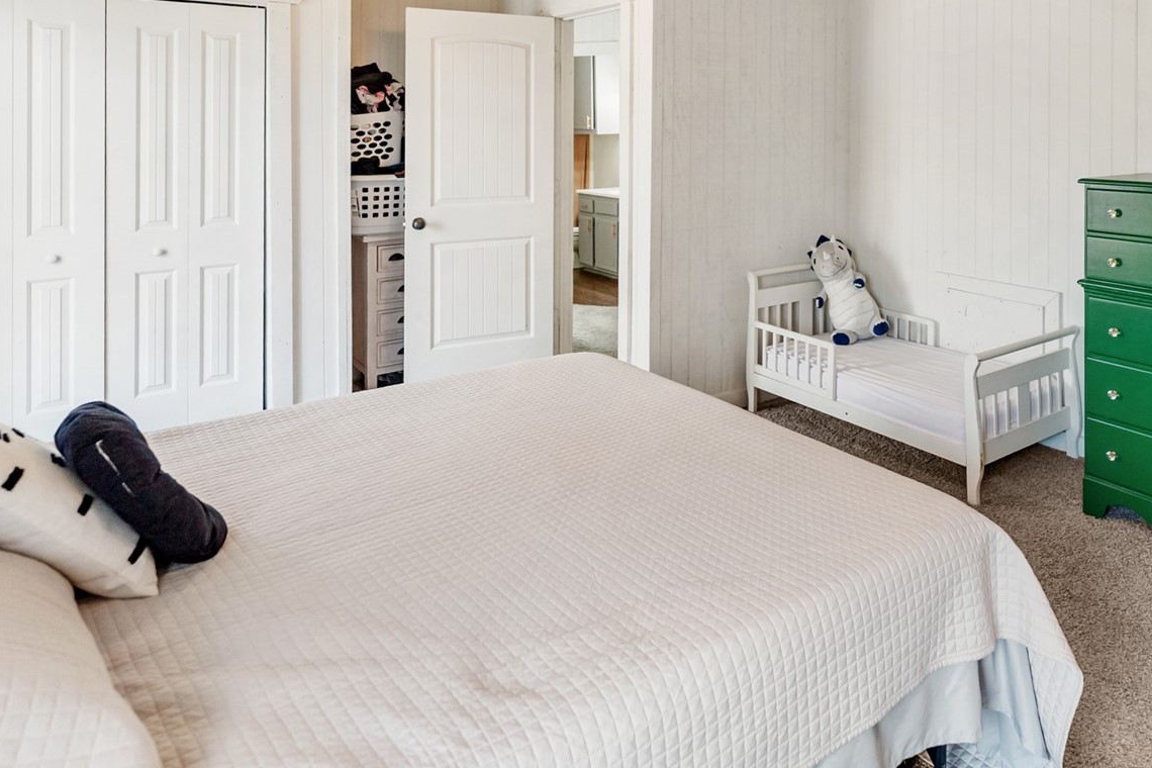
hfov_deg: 66.8
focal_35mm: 26
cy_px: 168
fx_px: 834
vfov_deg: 47.1
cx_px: 792
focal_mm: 14.6
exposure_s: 1/125
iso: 400
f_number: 2.8
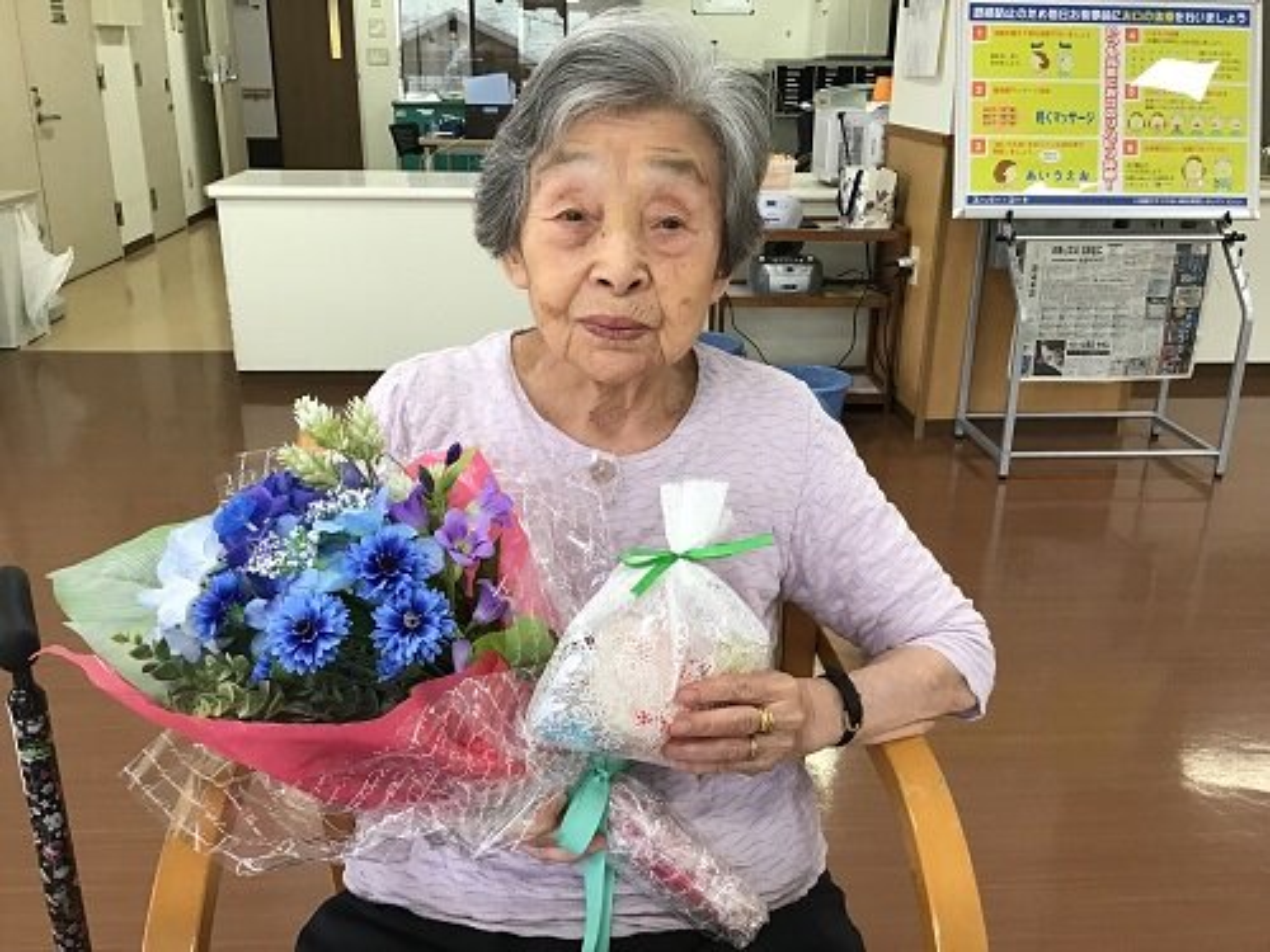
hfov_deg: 58.4
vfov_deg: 45.4
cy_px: 476
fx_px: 1137
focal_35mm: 31
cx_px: 635
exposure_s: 1/30
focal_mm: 3.3
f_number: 2.4
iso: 32
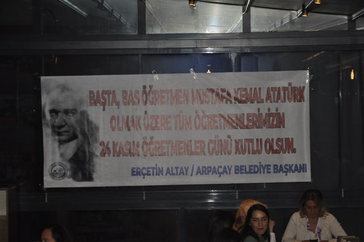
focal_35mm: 105
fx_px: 1061
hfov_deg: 19.5
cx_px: 182
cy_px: 121
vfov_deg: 13.0
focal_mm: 70
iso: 800
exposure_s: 1/60
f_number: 5.3
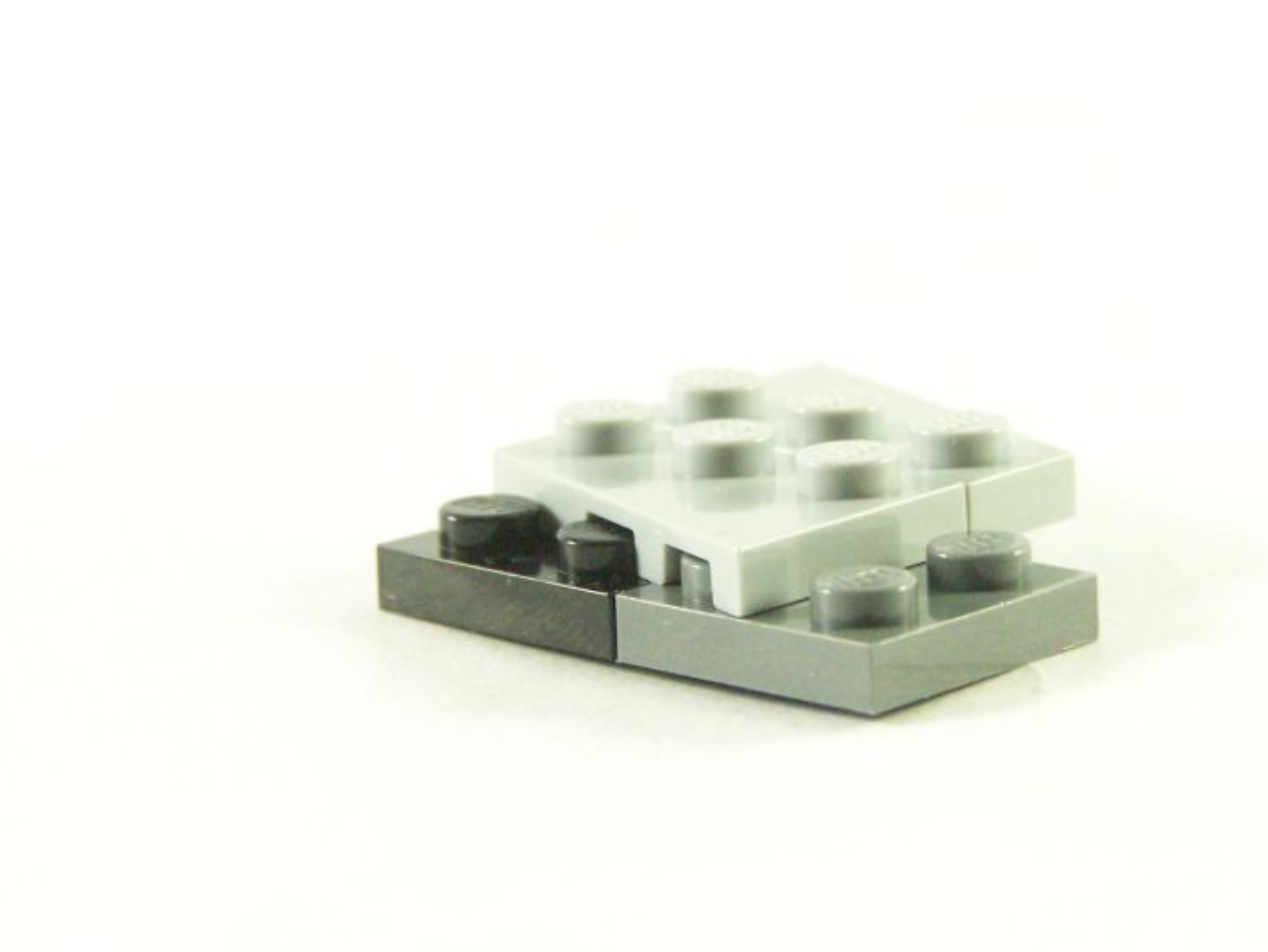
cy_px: 472
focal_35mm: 169
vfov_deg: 8.8
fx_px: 6192
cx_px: 803
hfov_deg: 11.7
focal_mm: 19.4
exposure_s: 1/60
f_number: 3.6
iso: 400
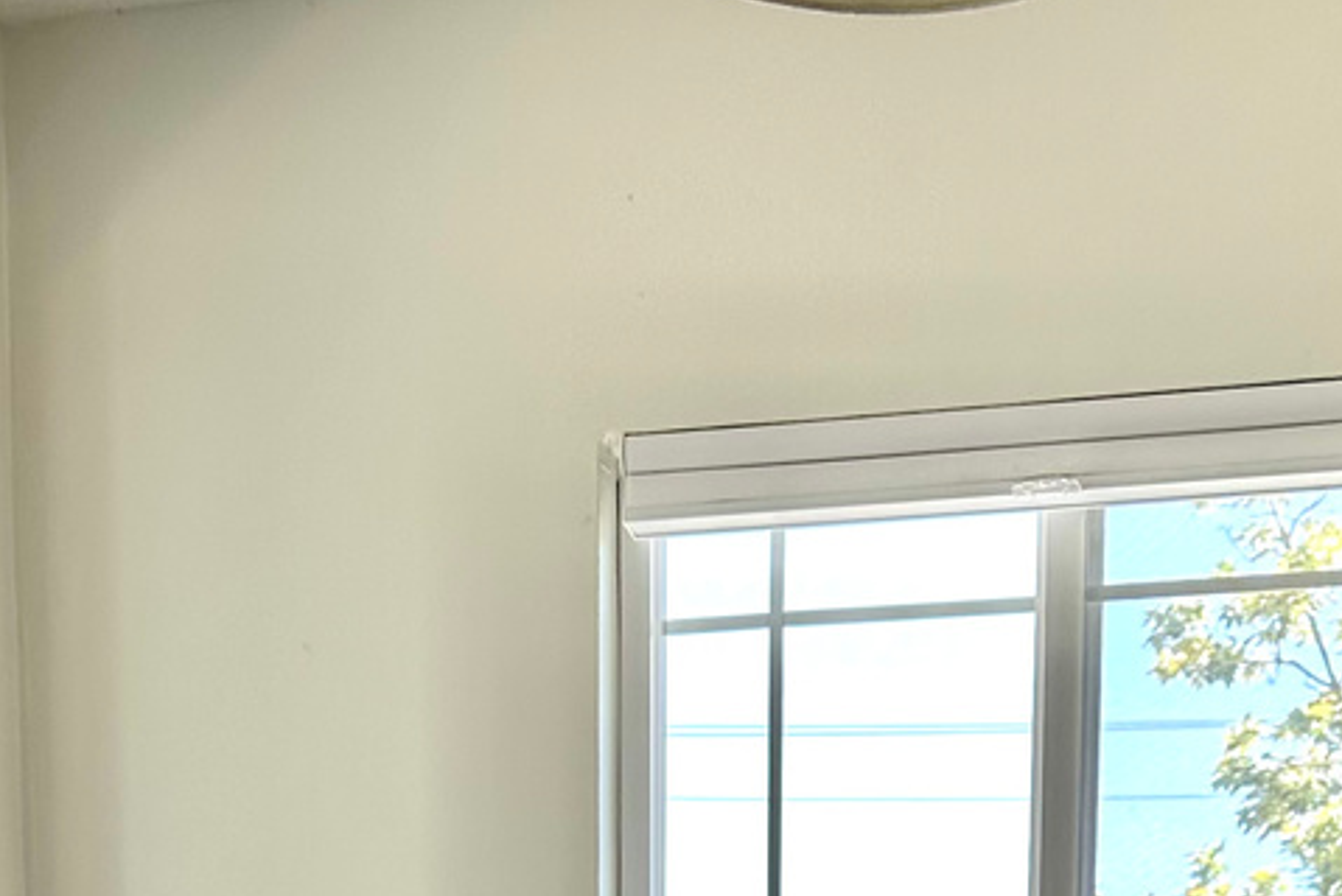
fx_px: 2984
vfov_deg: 13.6
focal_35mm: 80
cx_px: 661
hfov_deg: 25.3
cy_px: 1980
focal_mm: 6.86
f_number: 1.78
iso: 80
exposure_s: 1/296
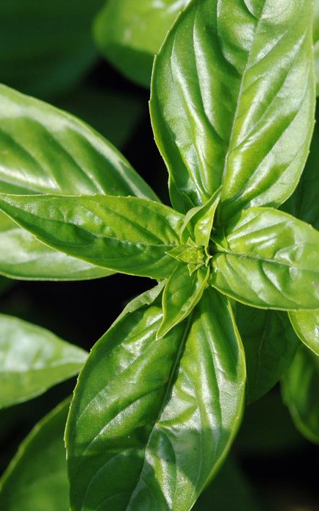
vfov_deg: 8.6
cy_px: 254
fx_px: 3379
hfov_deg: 5.4
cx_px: 191
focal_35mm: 243
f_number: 6.3
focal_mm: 105
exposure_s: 1/640
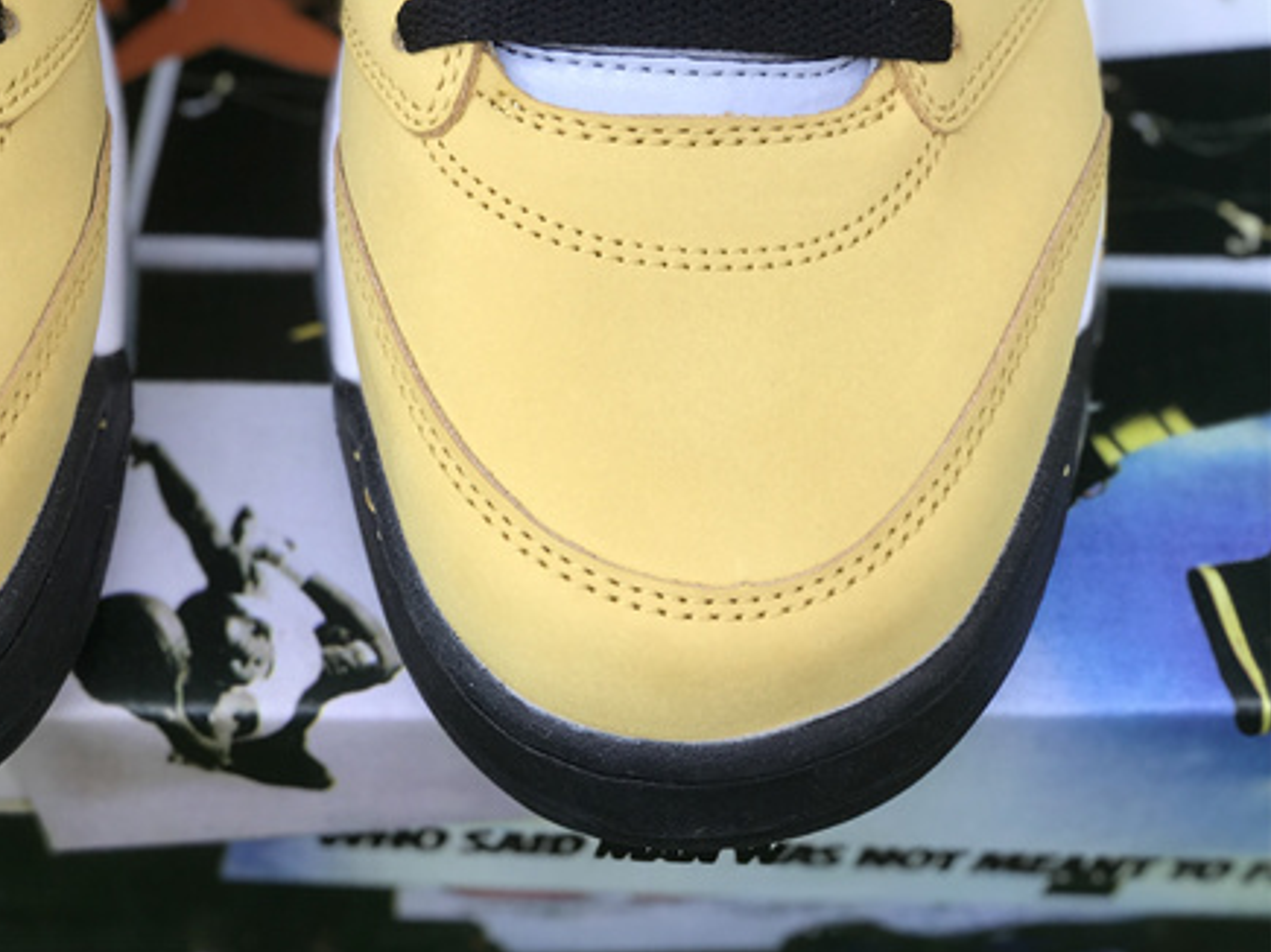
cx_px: 193
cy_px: 317
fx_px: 3561
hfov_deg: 19.9
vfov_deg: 15.2
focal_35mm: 97
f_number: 2.8
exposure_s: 1/130
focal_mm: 6.6
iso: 20
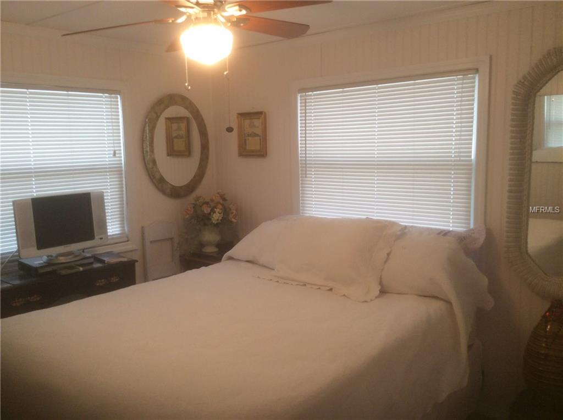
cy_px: 210
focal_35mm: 32
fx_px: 519
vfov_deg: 44.0
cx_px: 282
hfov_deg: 56.9
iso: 40
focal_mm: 3.3
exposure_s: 1/24
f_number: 2.4
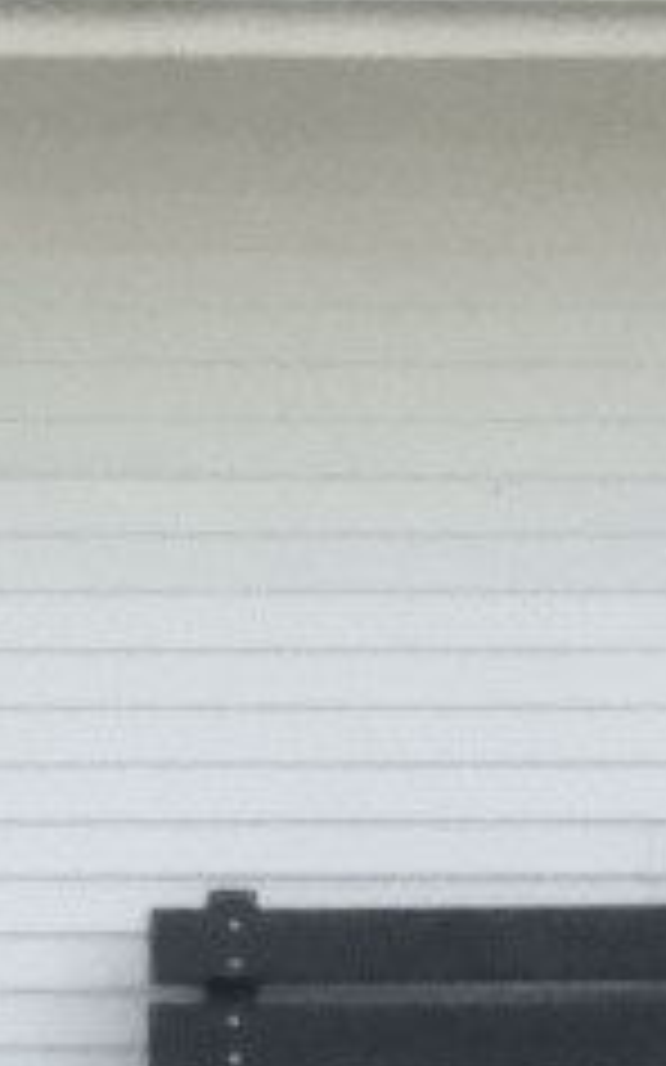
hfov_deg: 1.0
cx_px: -522
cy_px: -513
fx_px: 37369
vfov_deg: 1.6
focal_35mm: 1286
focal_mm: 35.8
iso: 1600
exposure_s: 1/2000
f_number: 7.6
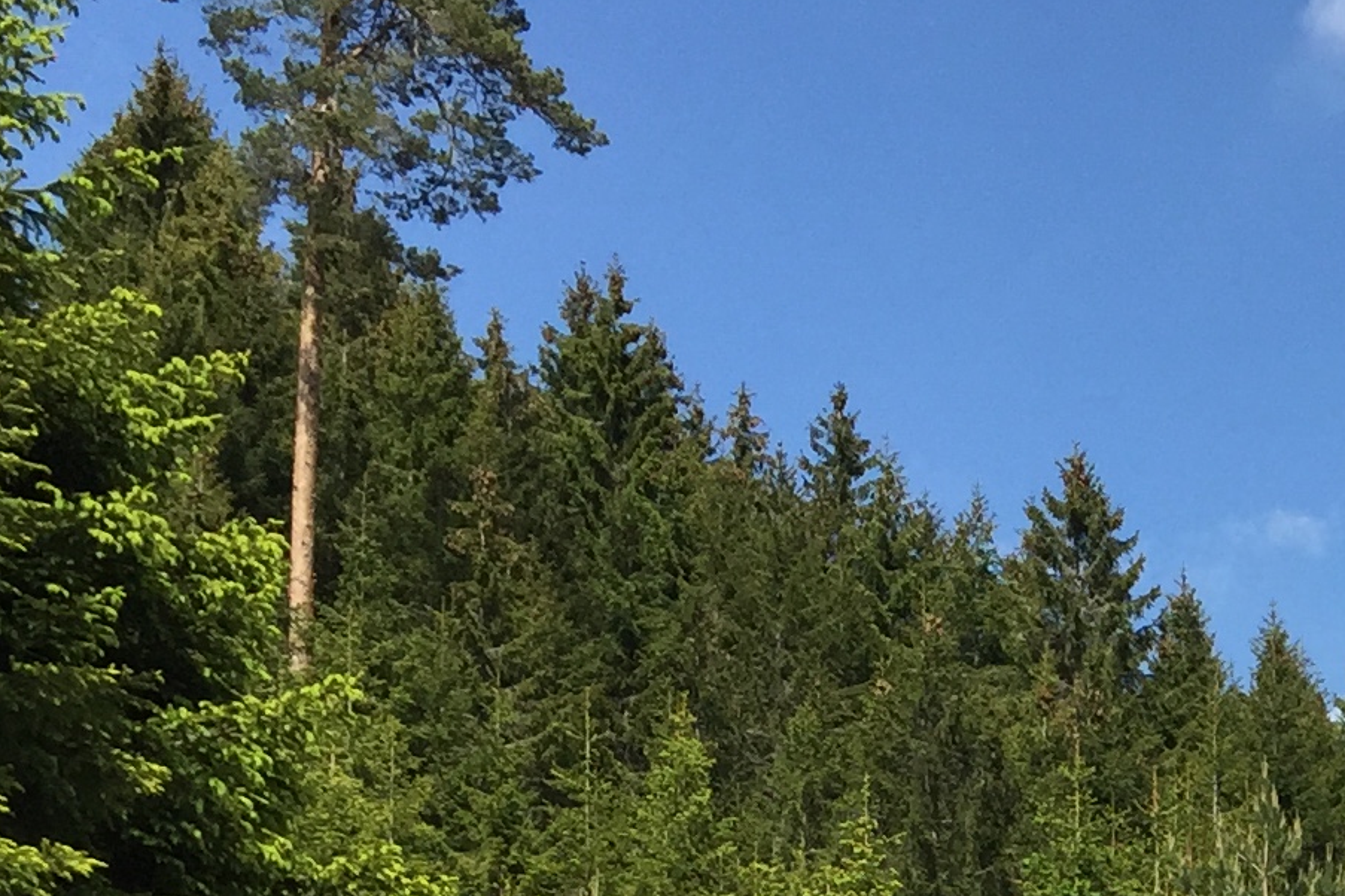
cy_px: 1582
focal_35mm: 109
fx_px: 4072
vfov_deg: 11.7
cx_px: 1929
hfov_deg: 17.2
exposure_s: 1/1883
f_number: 2.2
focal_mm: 4.15
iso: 32
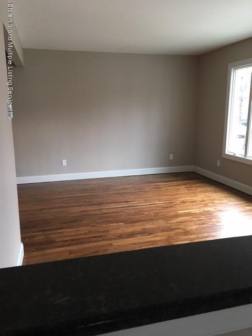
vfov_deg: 61.7
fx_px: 281
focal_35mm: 29
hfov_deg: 48.2
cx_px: 126
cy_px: 168
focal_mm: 4.15
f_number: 2.2
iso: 160
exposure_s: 1/30
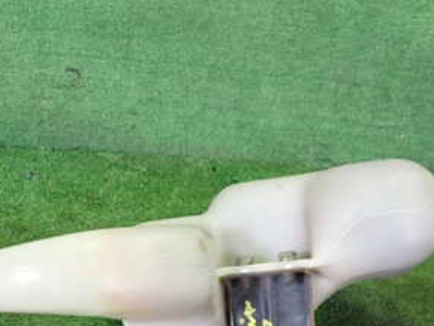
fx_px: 778
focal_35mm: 62
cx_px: 58
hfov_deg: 30.1
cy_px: 302
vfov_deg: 23.0
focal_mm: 5.4
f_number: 2.3
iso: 320
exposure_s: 1/30
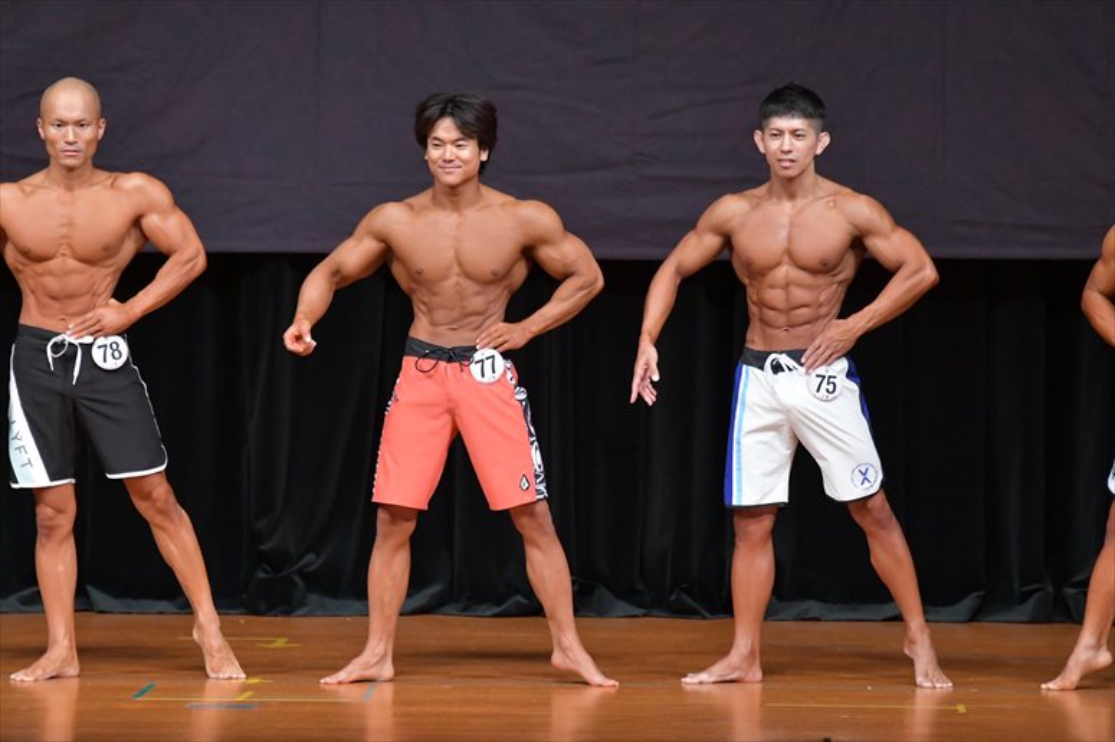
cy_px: 371
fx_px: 8823
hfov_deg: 7.2
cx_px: 558
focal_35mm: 285
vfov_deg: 4.8
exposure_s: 1/400
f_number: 5.6
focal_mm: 190
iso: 5000
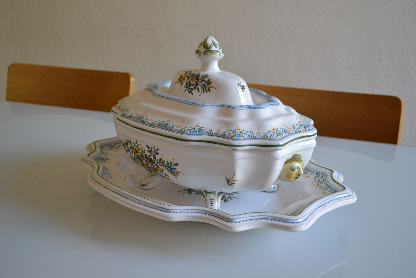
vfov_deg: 29.9
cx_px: 208
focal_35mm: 45
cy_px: 139
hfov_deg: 43.6
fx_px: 520
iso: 400
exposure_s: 1/25
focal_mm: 30
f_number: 4.5
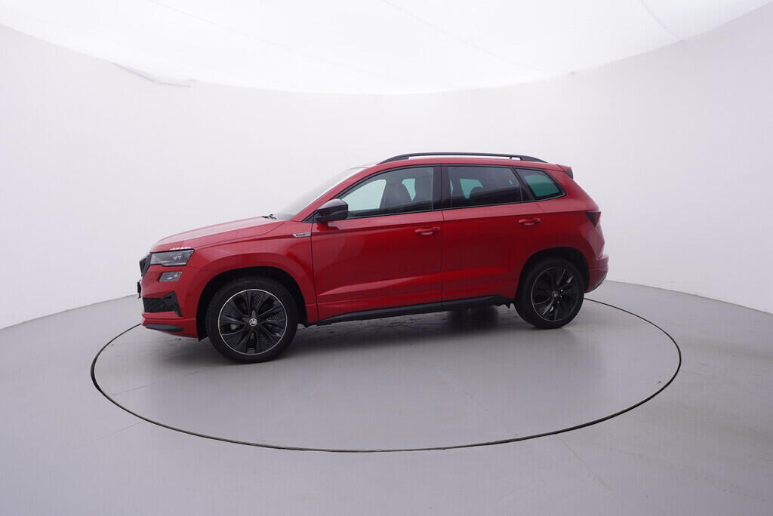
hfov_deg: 77.3
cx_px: 386
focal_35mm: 22
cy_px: 258
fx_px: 483
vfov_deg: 56.2
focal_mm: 15
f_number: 5
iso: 200
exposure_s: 1/80
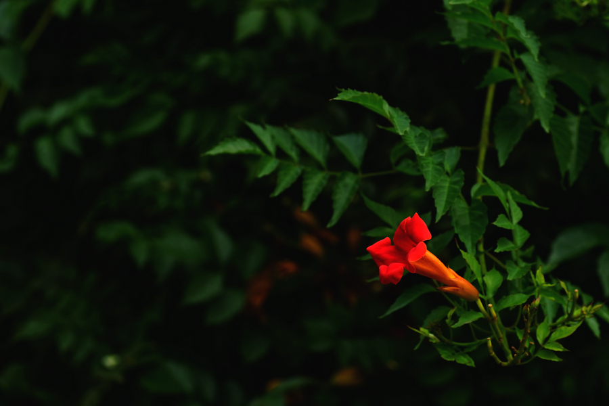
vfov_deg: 10.2
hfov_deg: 15.2
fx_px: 2284
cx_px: 304
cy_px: 203
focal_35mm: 135
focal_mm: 90
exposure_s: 1/320
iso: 100
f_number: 5.6
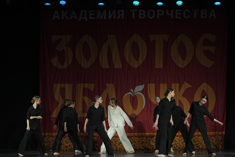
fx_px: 685
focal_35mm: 105
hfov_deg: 19.5
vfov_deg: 13.0
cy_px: 78
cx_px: 118
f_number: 4
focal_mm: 70
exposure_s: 1/400
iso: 2000
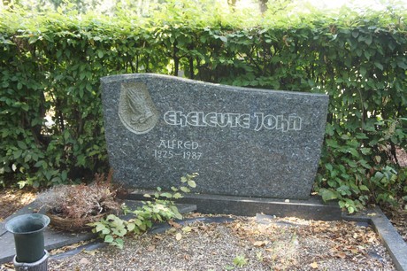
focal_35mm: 34
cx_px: 204
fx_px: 390
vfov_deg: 38.3
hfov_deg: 55.1
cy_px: 136
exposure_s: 1/250
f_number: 4.5
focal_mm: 23
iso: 1000
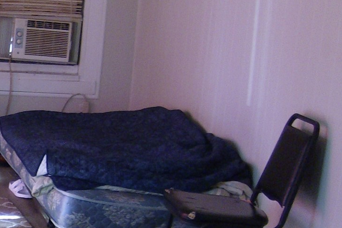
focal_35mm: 99
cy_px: 194
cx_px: -108
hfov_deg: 19.0
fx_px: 940
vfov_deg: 13.7
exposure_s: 1/64
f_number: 2.8
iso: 150
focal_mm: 6
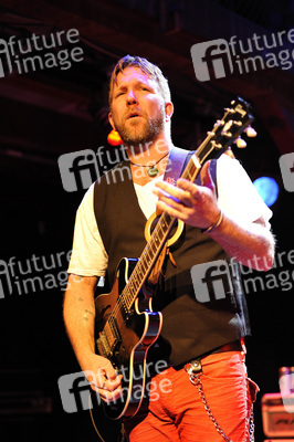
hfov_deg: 19.4
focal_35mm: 70
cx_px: 147
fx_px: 859
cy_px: 221
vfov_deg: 28.9
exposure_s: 1/200
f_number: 2.8
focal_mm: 70
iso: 1600
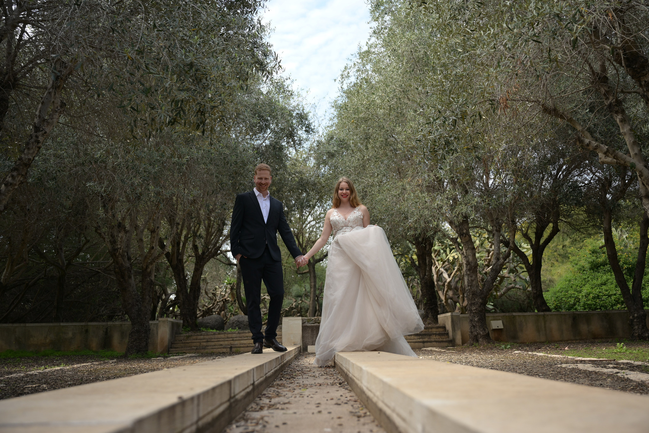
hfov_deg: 57.9
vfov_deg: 40.6
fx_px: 586
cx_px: 324
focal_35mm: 32
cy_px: 216
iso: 125
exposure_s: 1/500
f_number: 3.5
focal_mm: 32.5
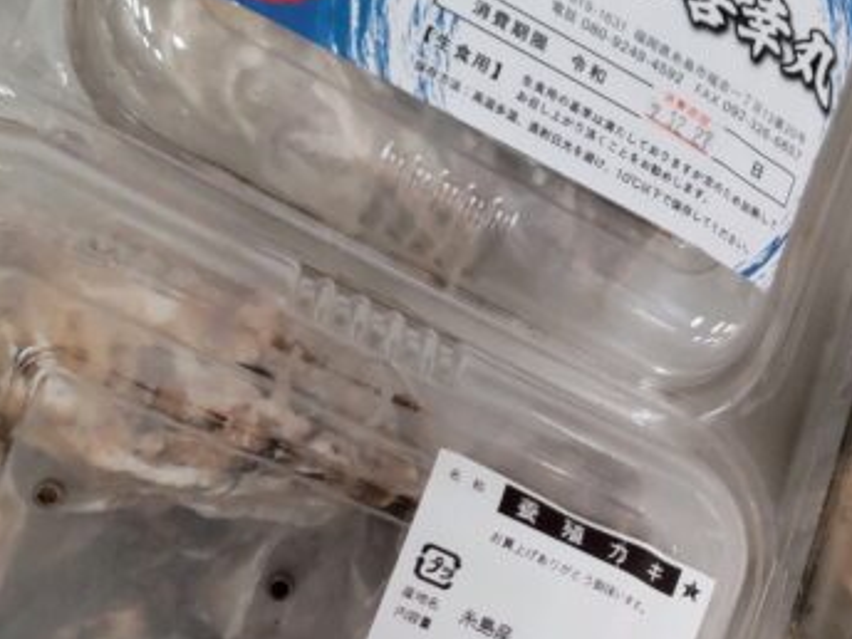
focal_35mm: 67
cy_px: 723
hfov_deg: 28.2
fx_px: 1649
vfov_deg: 20.8
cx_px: 711
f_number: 2
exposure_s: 1/50
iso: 223
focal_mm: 3.43
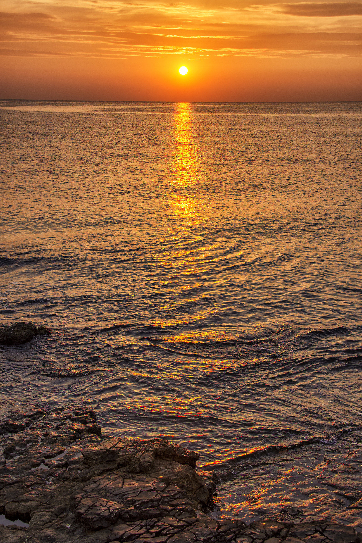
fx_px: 792
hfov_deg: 25.8
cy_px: 272
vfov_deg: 37.9
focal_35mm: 52
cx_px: 181
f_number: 8
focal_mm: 35
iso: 100
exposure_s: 1/160
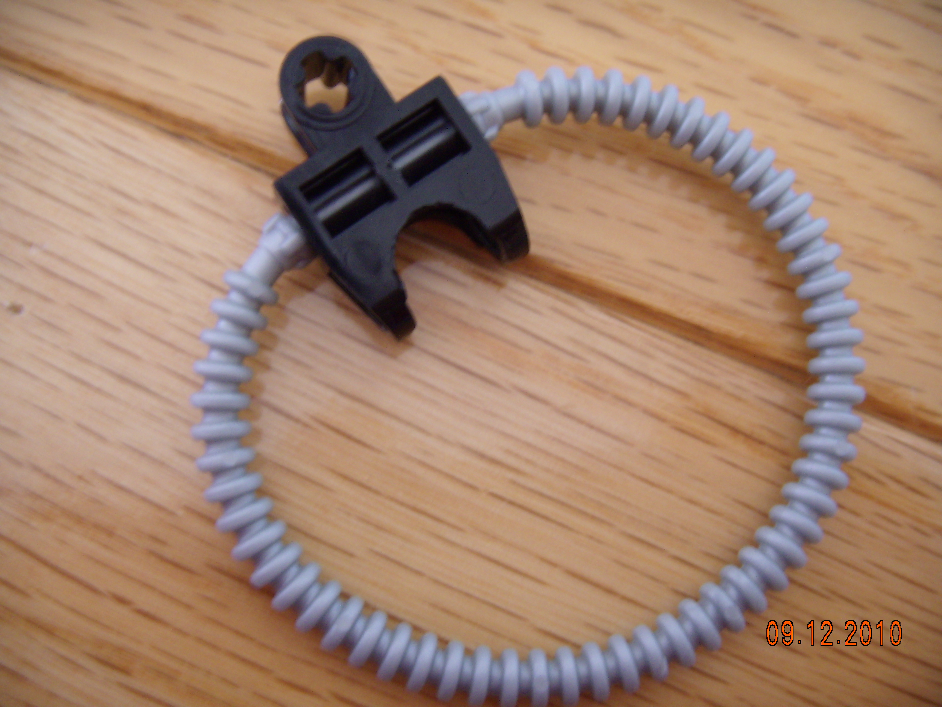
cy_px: 354
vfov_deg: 37.7
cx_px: 471
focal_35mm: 38
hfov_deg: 49.0
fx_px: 1034
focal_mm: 6.4
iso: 136
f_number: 3.5
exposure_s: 1/4
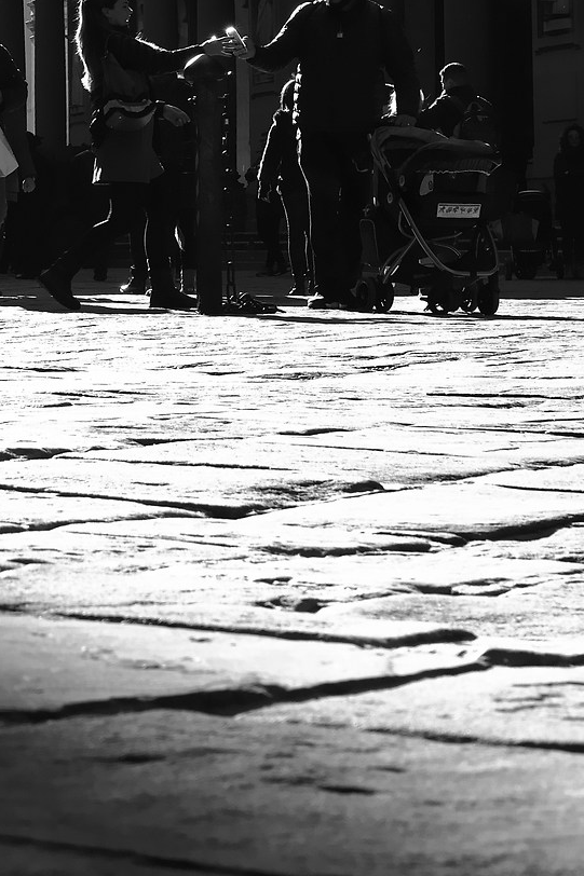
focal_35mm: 133
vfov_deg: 14.8
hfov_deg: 10.1
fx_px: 3237
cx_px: -210
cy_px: -229
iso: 100
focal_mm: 30
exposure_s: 1/200
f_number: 7.1
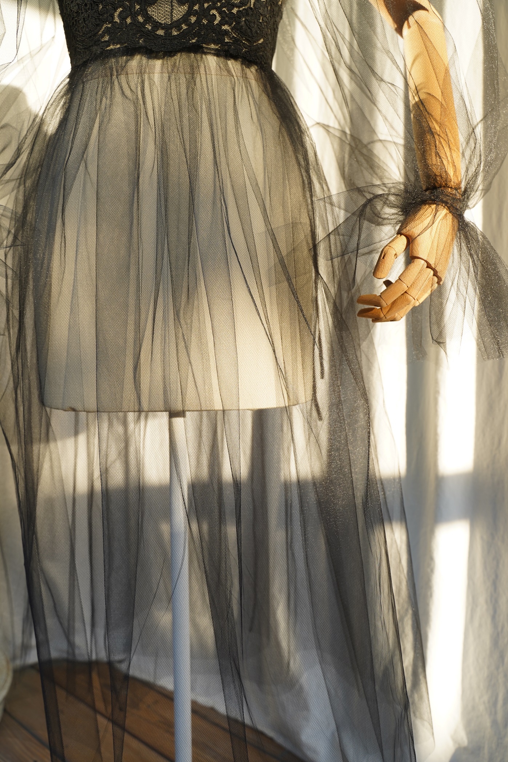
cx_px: 254
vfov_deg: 65.5
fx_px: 593
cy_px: 381
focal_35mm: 28
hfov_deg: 46.4
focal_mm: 28
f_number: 5
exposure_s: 1/80
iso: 100
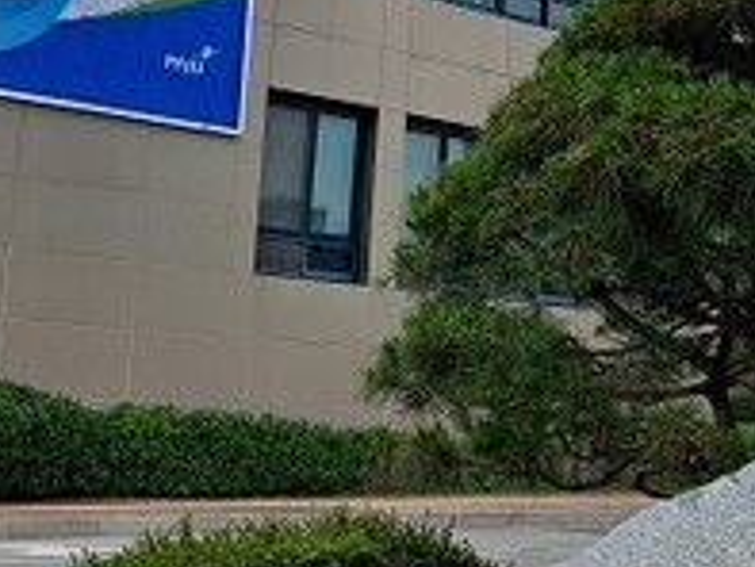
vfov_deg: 19.1
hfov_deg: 25.5
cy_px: 84
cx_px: 517
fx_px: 1659
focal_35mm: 76
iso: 32
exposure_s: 1/1580
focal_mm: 4.6
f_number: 2
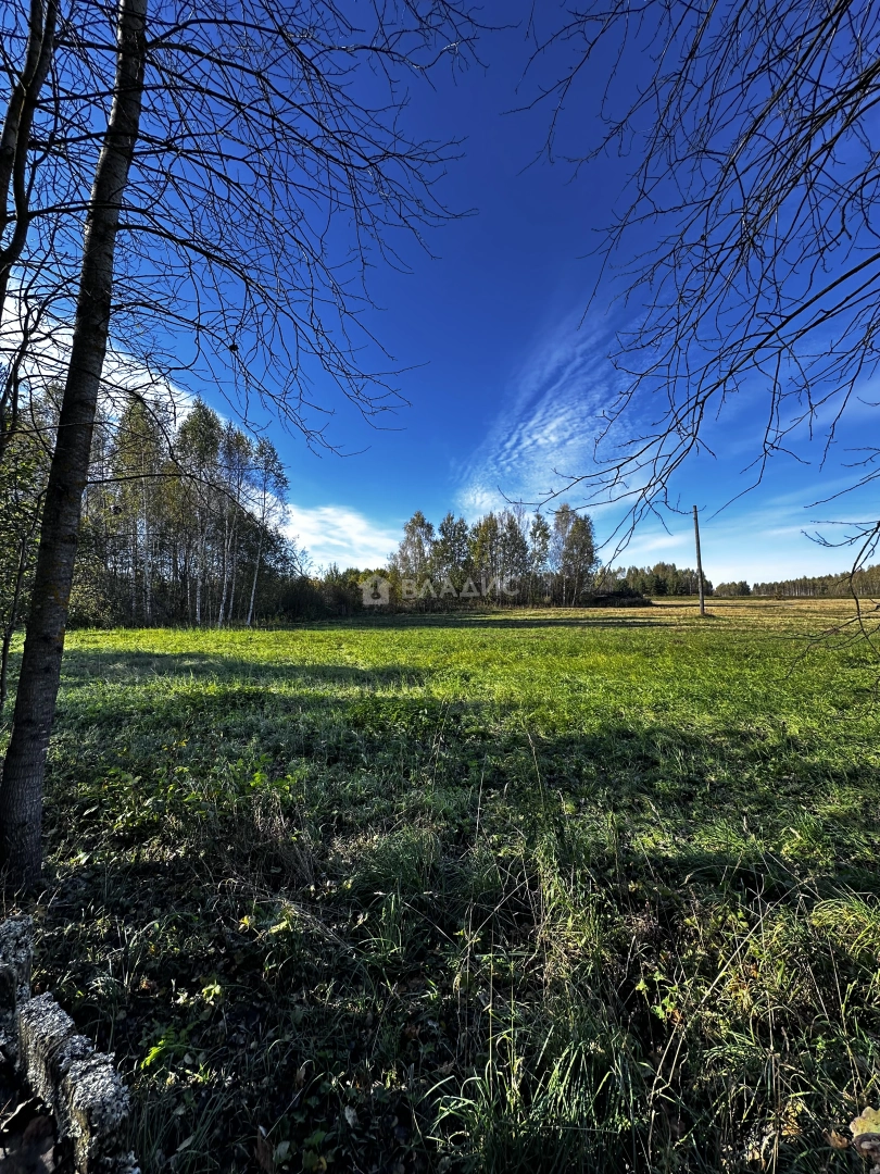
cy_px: 587
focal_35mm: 14
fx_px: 475
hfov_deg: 85.7
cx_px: 440
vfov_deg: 102.1
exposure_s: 1/204
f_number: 2.2
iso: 40
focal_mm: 2.22
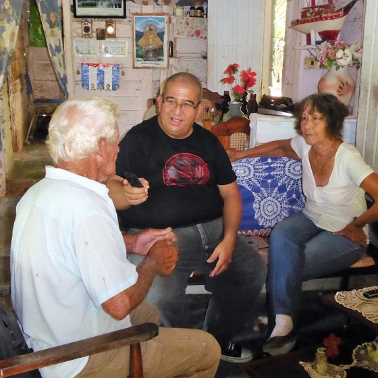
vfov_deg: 35.4
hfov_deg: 35.3
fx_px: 593
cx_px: 198
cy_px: 186
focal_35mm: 48
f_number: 3.8
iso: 800
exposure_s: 1/60
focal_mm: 7.2
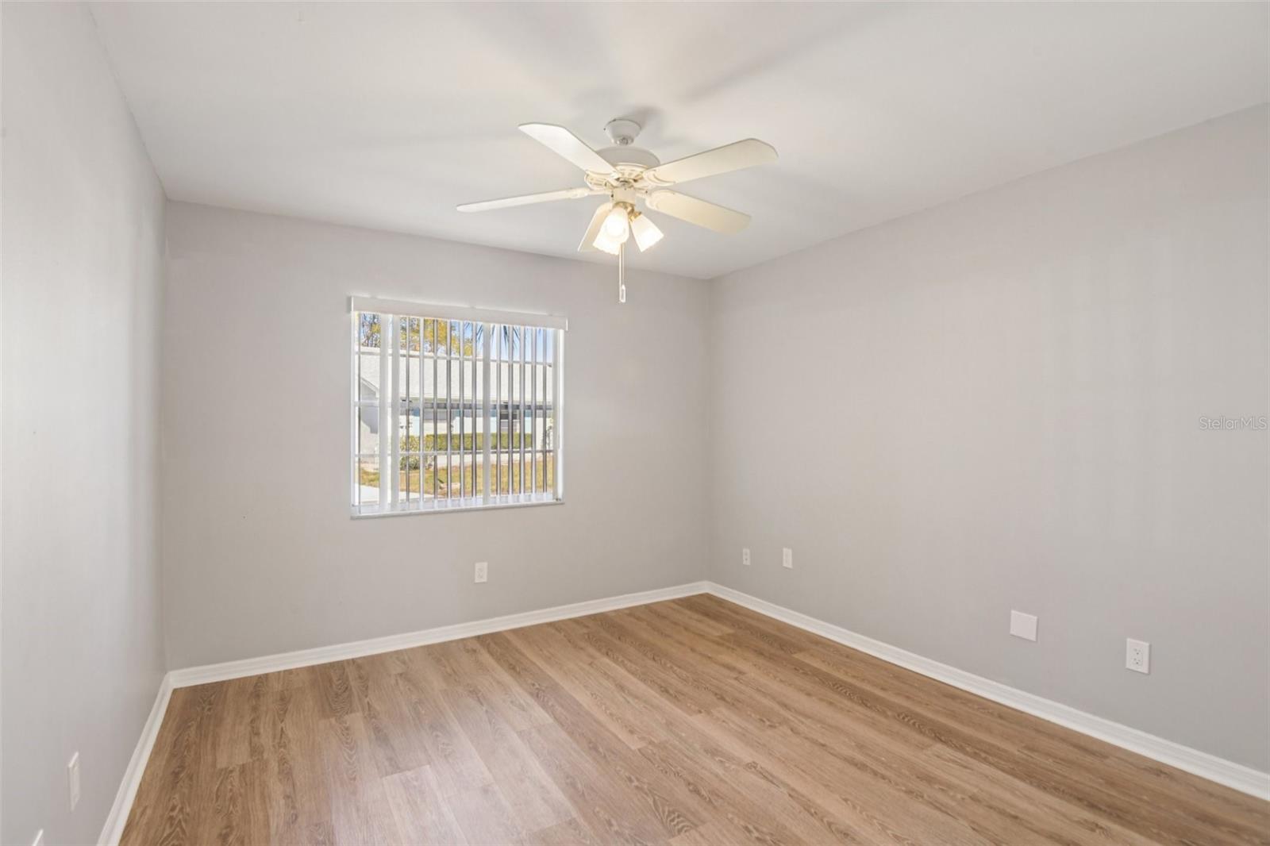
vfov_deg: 73.7
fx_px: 564
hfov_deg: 96.7
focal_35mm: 16
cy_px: 423
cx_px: 635
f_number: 8
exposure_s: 1/30
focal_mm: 16
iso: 400
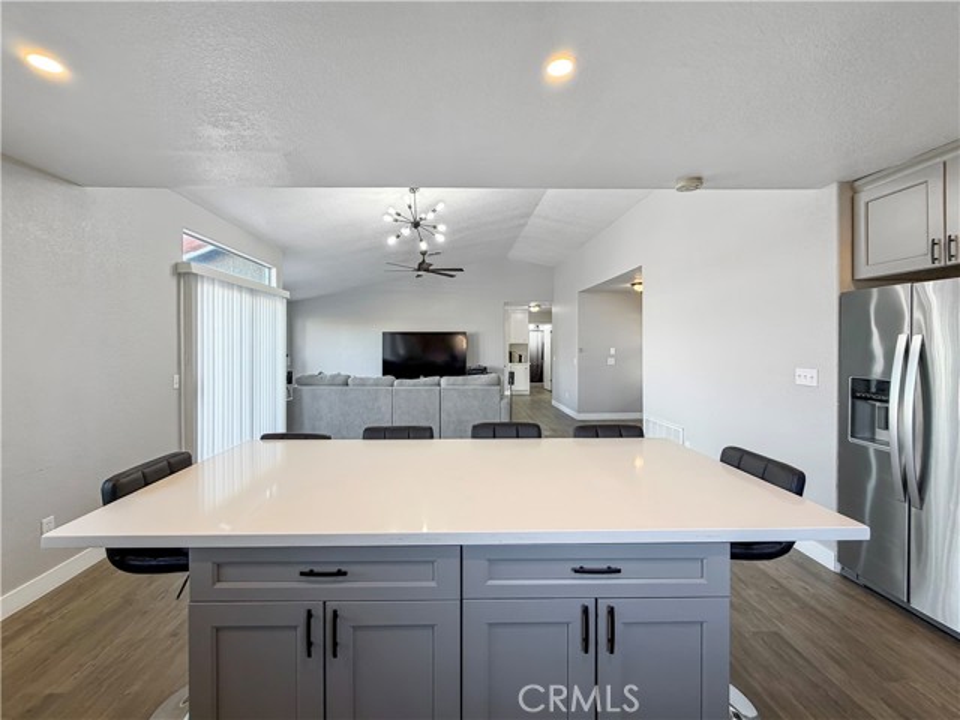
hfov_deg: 102.1
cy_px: 360
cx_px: 480
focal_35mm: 14
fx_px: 388
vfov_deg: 85.7
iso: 125
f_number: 2.2
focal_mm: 2.22
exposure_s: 1/120
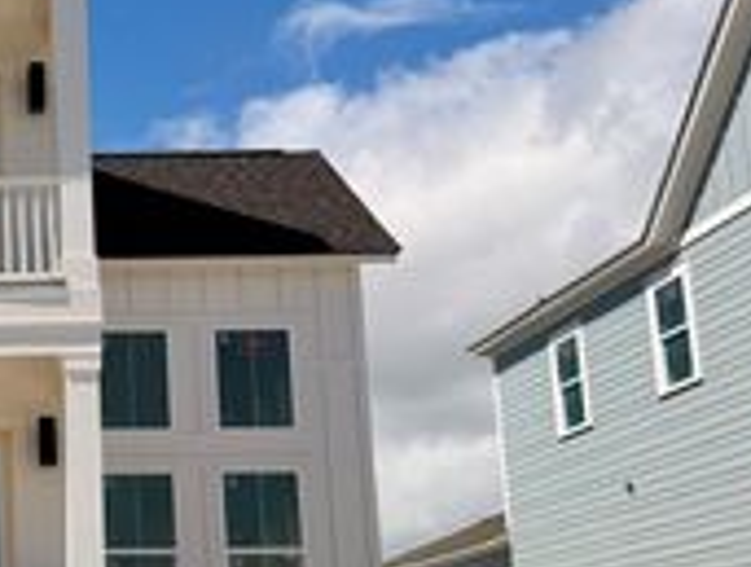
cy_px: 411
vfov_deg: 20.9
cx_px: -136
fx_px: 1522
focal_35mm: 70
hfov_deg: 25.1
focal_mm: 6.76
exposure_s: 1/10309
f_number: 1.78
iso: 80
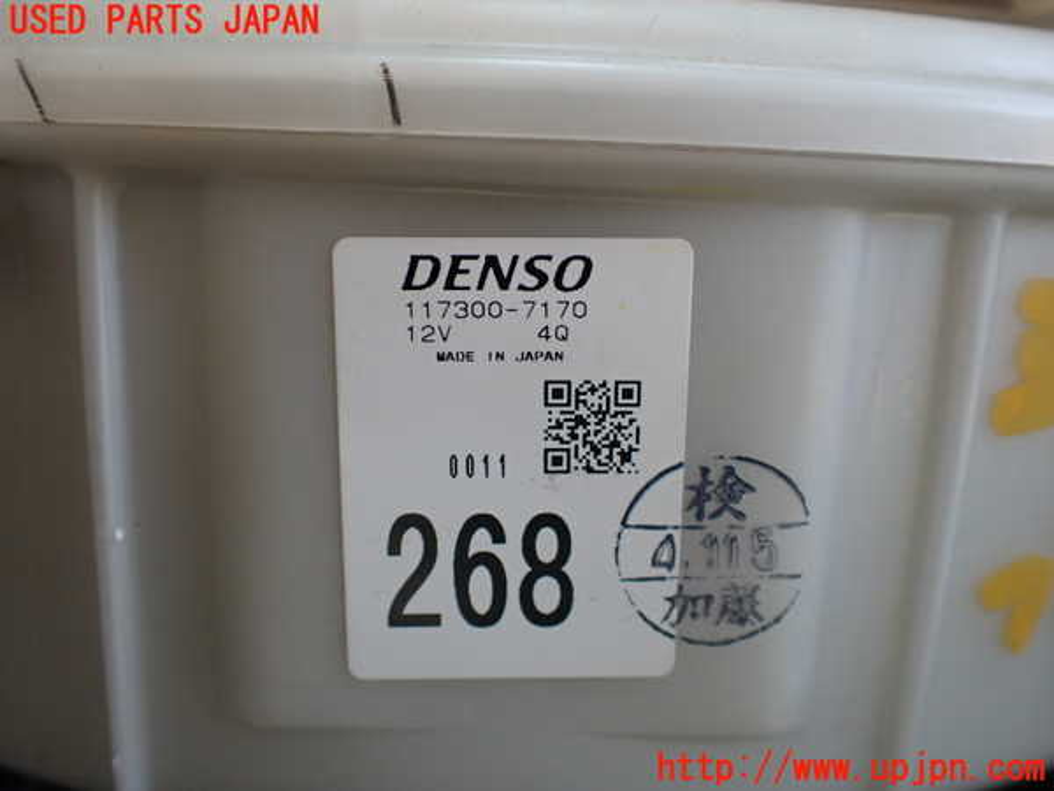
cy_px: 396
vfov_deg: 46.8
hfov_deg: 60.0
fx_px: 913
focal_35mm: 30
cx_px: 527
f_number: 2.3
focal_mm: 5.4
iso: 250
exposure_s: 1/125
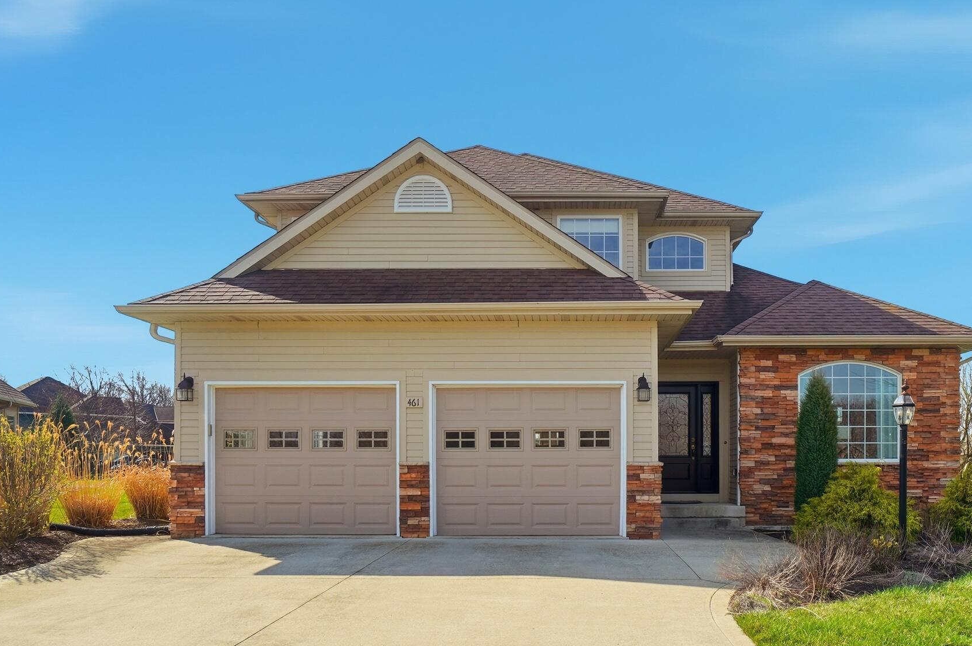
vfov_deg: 51.1
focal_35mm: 25
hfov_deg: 71.0
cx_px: 572
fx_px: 674
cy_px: 346
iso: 125
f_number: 11
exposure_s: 1/2500
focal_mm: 14
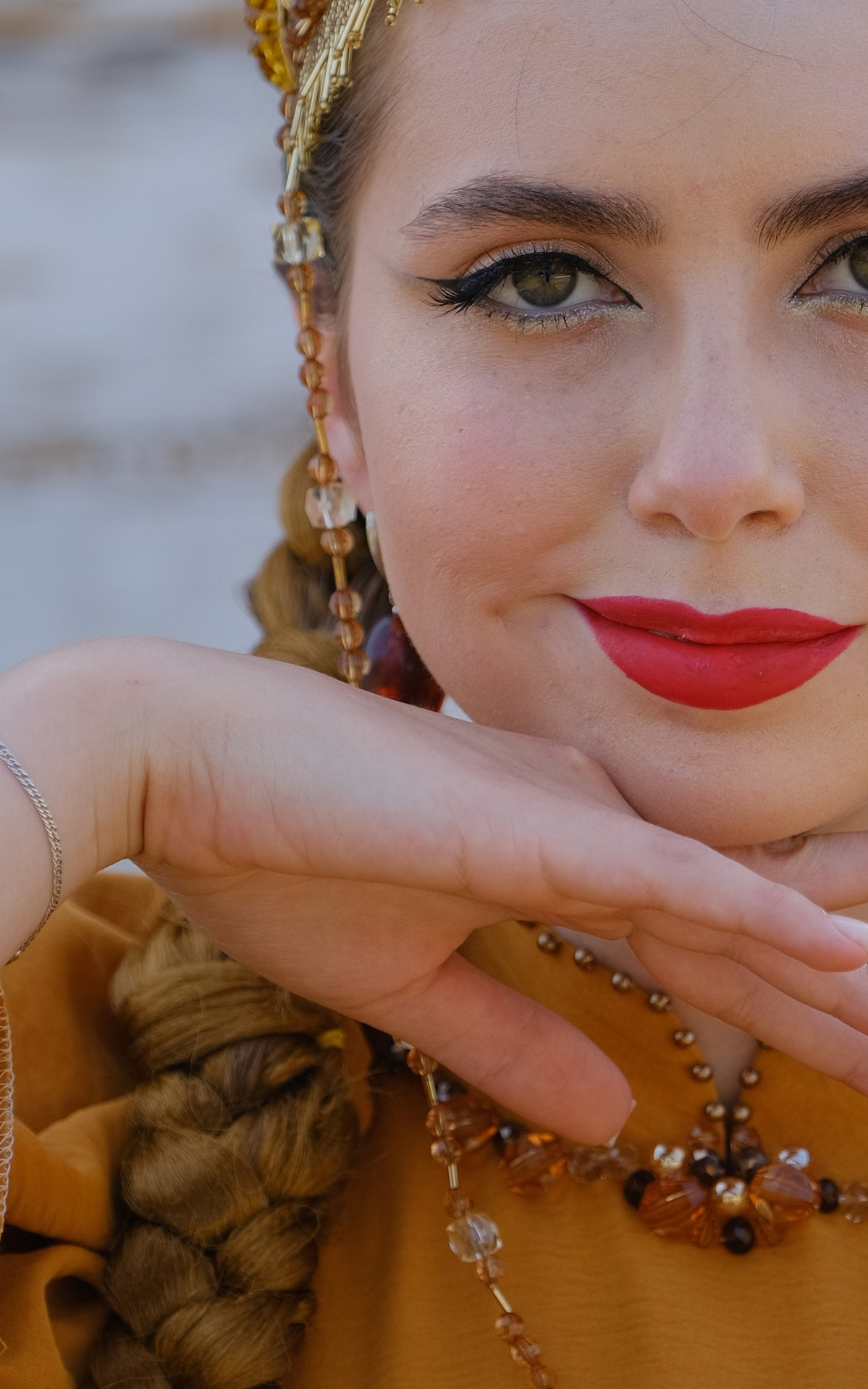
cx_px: 620
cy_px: 718
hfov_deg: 4.4
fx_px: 11353
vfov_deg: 7.0
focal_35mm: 300
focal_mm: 98.2
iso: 160
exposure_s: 1/850
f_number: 2.8
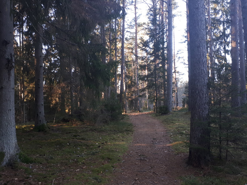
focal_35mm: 30
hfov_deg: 59.9
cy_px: 97
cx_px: 117
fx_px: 214
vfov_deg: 46.8
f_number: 1.9
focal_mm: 3.6
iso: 64
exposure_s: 1/33
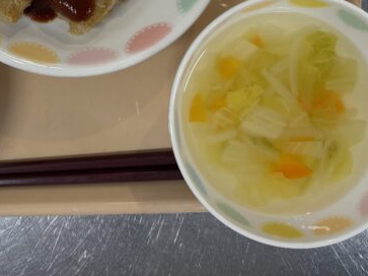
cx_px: 70
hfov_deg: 33.8
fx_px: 585
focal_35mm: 55
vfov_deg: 25.0
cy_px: -15
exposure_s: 1/120
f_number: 1.6
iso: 100
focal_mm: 5.96
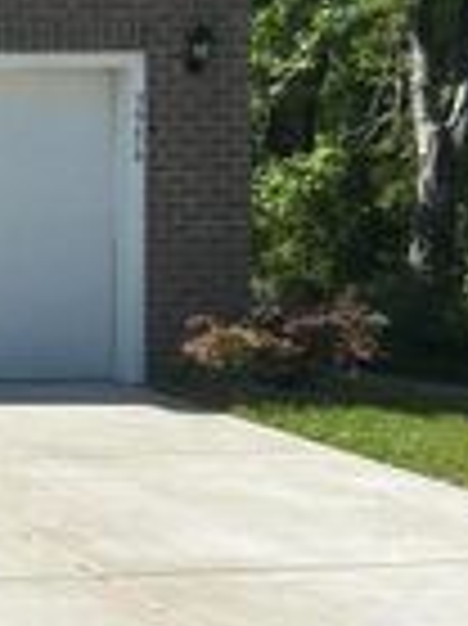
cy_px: 263
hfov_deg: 11.7
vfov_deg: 17.1
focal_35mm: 115
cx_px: -428
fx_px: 2076
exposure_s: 1/5000
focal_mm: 6.86
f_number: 1.78
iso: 80
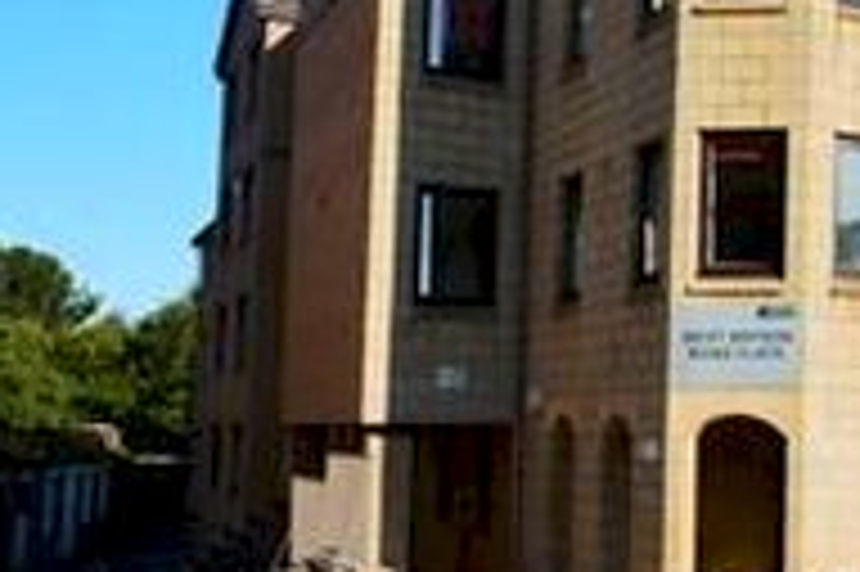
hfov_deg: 27.9
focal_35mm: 55
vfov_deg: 24.6
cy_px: 311
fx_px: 1313
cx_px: 1202
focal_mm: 10
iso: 400
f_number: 11
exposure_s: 1/400
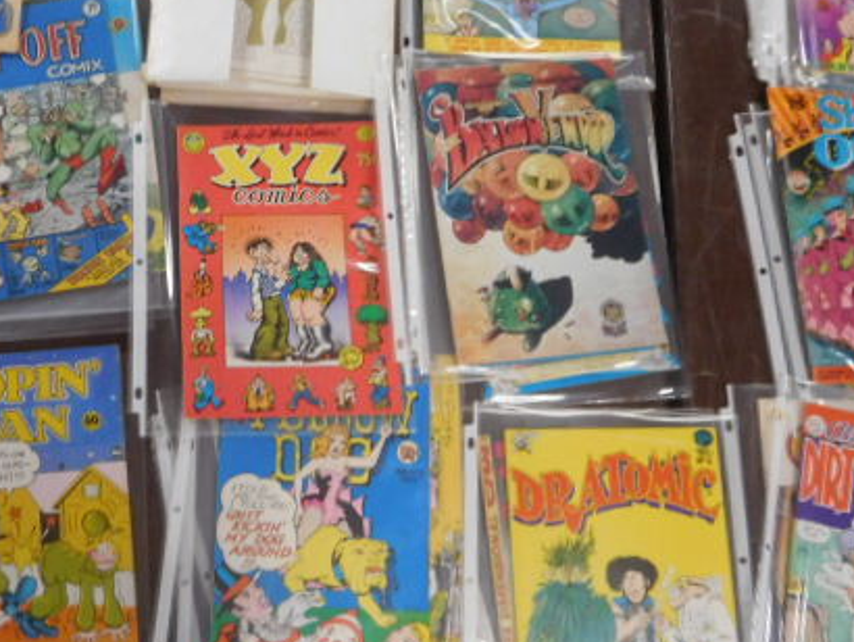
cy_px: 238
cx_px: 215
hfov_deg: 46.2
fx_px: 963
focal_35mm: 39
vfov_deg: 36.6
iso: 400
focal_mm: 4.5
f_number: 3.4
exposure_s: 1/15
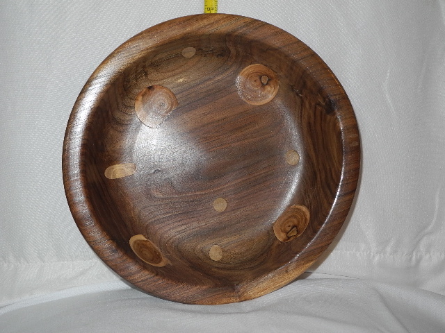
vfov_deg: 26.6
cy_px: 166
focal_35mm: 55
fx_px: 707
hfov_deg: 34.9
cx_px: 222
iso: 200
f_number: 3.5
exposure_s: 1/30
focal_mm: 11.8
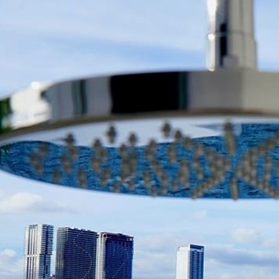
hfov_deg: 18.0
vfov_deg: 18.7
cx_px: 332
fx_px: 839
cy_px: 234
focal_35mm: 92
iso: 100
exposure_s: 1/160
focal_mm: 24
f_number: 10
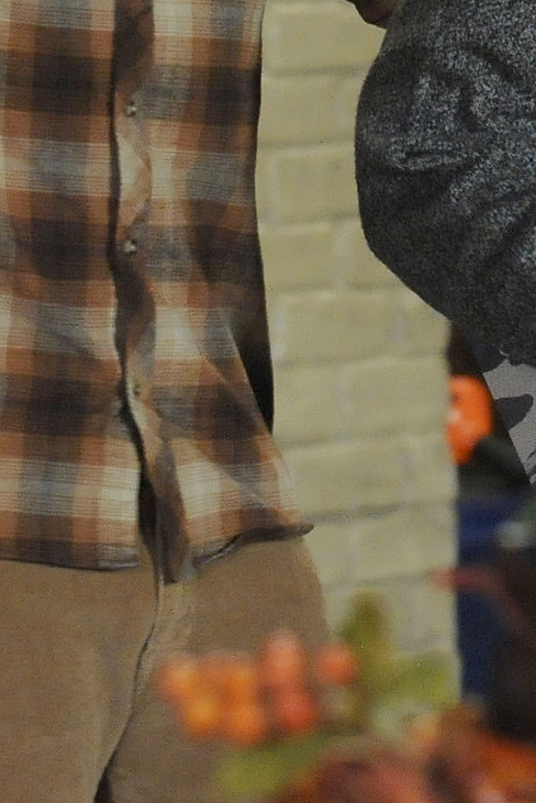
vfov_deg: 5.6
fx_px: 8233
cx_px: 324
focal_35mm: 369
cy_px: -136
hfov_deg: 3.7
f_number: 3.2
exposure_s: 1/100
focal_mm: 90
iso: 4000
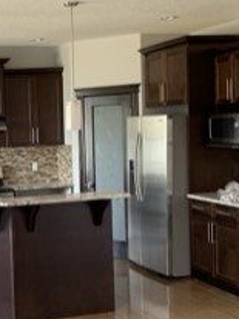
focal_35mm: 67
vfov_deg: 28.9
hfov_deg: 21.2
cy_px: 189
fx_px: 617
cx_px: 5
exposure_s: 1/60
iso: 125
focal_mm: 4.25
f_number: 1.8
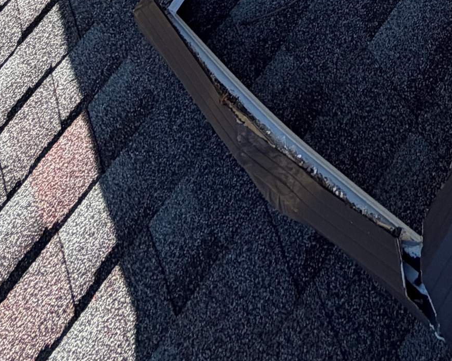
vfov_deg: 14.2
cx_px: 469
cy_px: -543
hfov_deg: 27.9
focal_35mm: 63
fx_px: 843
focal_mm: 2.22
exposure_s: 1/502
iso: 40
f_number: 2.2
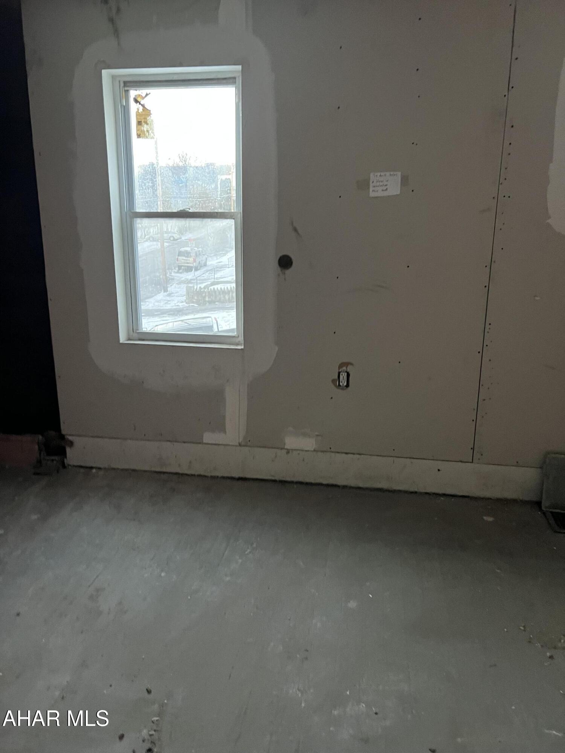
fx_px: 566
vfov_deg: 67.3
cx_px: 282
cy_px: 376
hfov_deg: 53.1
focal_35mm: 26
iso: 640
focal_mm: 5.7
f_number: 1.5
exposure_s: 1/40
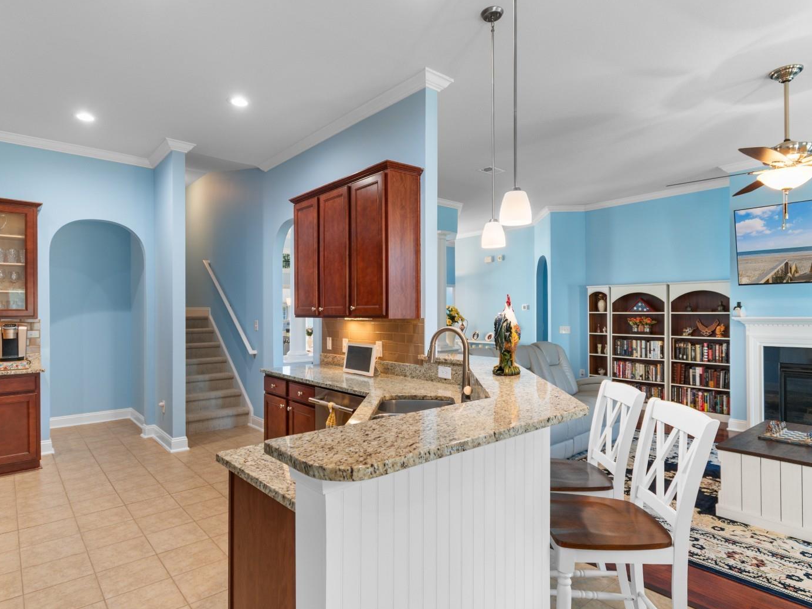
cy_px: 301
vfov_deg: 71.6
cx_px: 396
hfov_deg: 87.8
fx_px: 422
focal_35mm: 18
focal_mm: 11
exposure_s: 1/13
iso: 100
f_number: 4.8
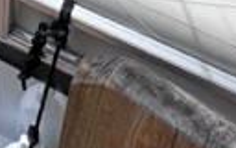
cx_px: -20
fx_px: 476
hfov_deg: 25.9
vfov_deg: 12.2
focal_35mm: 74
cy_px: -250
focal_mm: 2.22
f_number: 2.2
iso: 50
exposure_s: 1/1062
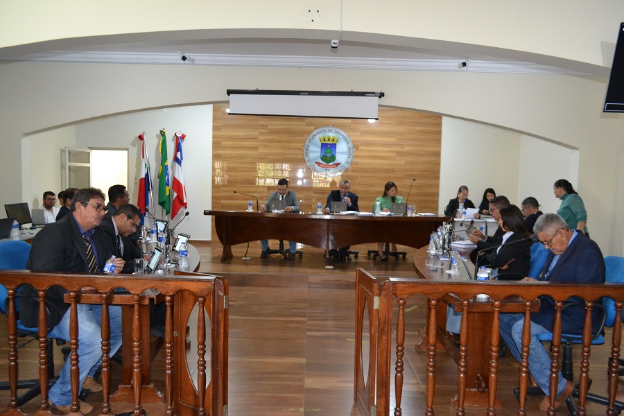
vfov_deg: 47.9
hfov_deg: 67.4
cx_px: 312
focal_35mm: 27
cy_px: 208
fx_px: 468
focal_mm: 18
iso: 1800
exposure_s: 1/60
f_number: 3.5
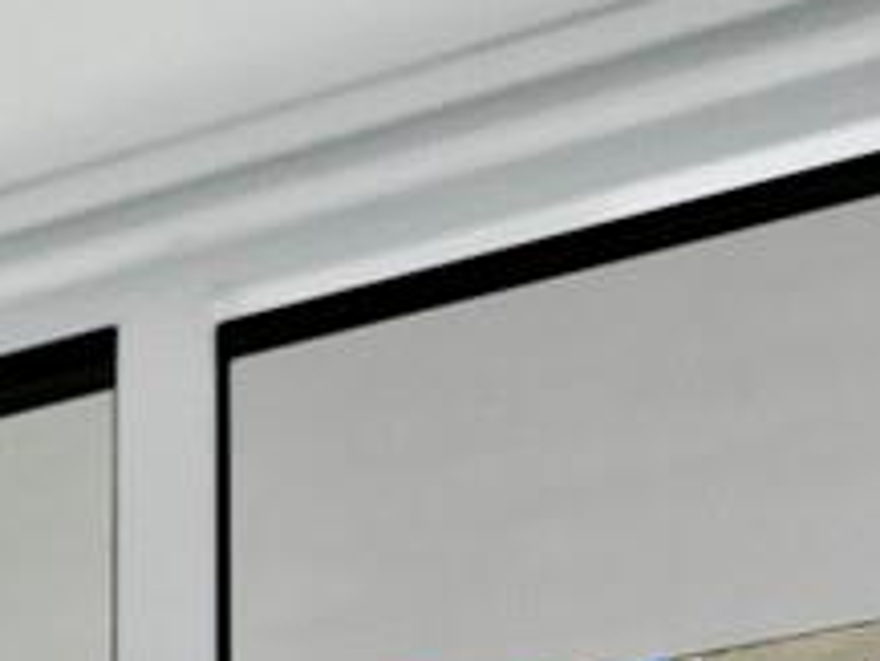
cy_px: 1588
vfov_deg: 11.7
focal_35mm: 103
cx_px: -1766
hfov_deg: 11.3
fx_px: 2620
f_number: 11
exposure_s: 1/25
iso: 400
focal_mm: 7
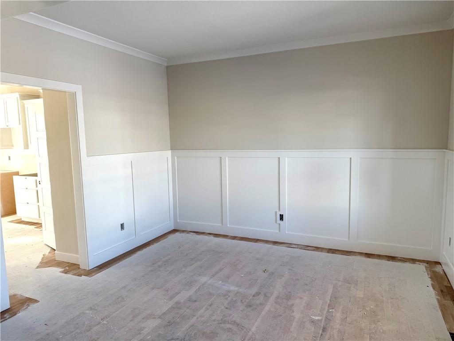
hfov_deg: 71.6
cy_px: 170
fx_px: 315
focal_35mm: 24
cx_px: 227
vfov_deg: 56.8
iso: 64
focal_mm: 6.76
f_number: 1.78
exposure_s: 1/228
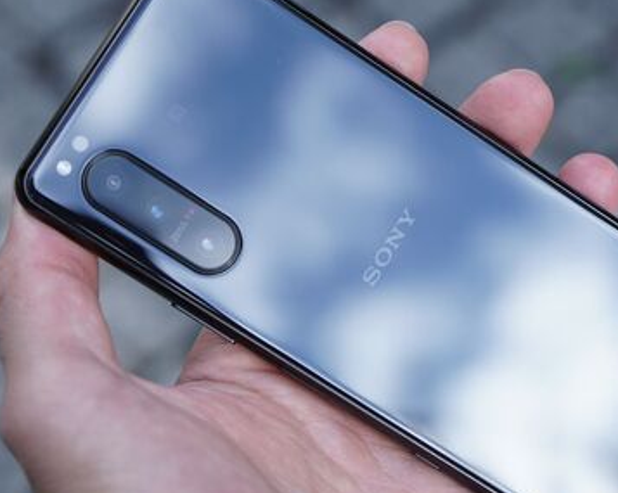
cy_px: 262
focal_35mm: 84
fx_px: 1535
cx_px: 379
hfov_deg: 22.7
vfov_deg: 18.3
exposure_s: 1/125
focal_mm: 52
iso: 100
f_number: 4.5
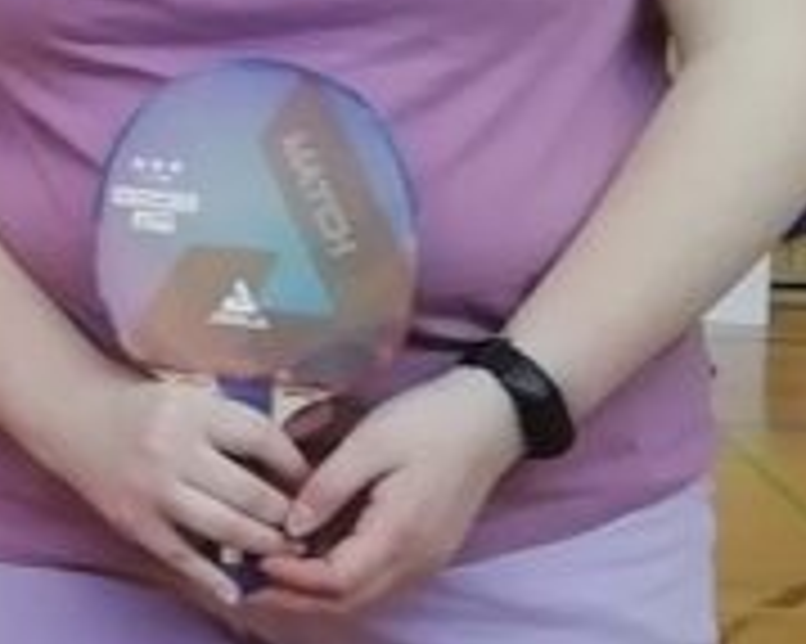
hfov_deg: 8.4
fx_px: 4816
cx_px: -1391
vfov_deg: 7.6
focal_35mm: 202
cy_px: 86
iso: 64
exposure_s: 1/50
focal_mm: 3.21
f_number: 2.2
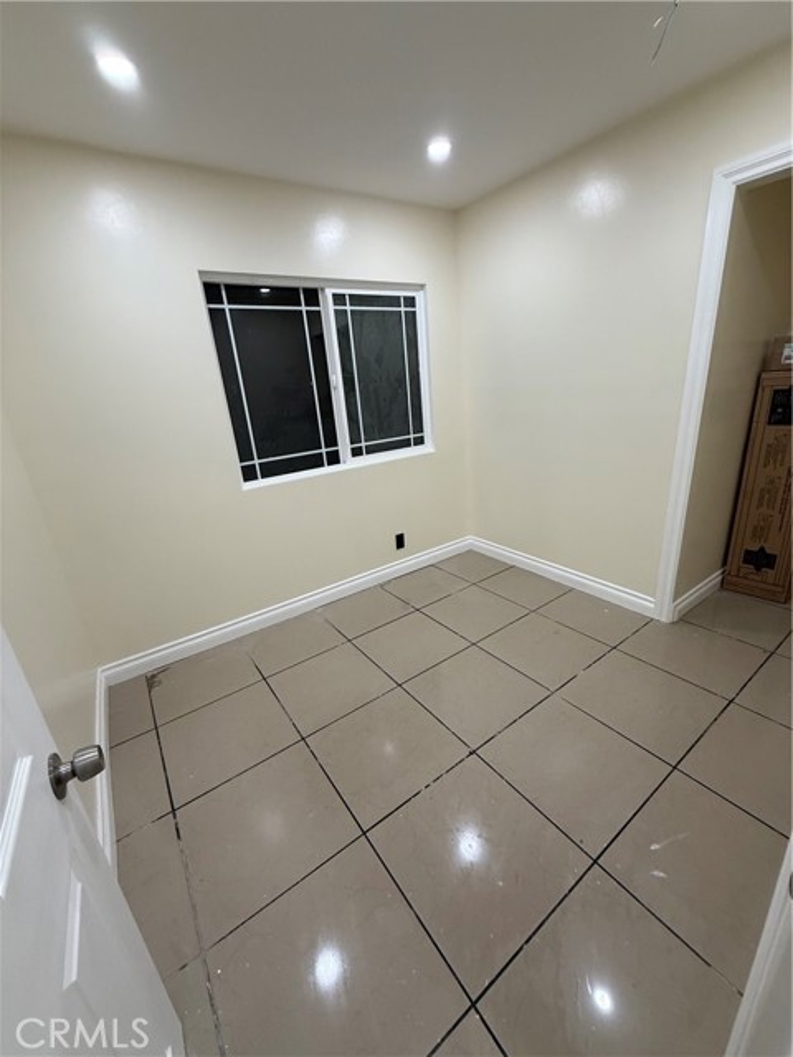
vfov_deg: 102.1
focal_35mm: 14
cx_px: 396
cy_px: 528
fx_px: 428
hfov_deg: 85.7
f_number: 2.2
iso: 200
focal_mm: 2.22
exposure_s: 1/120
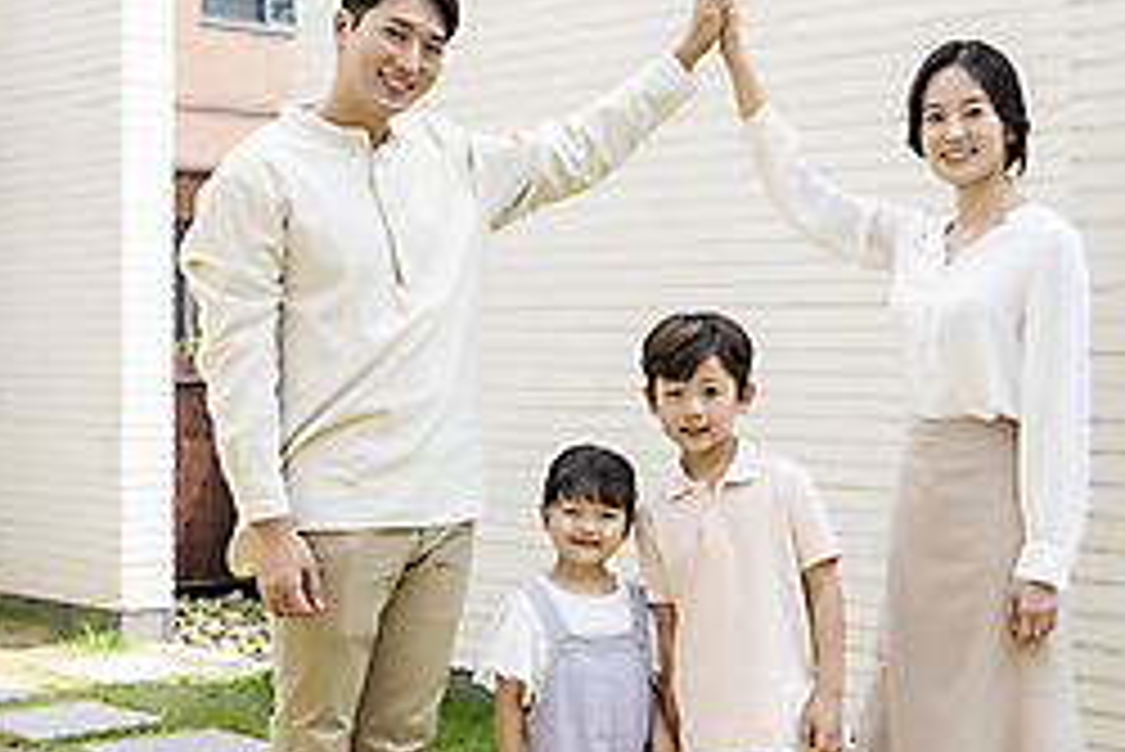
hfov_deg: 31.4
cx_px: 578
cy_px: 306
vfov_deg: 21.2
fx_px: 2001
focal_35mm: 64
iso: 160
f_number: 4
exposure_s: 1/800
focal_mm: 40
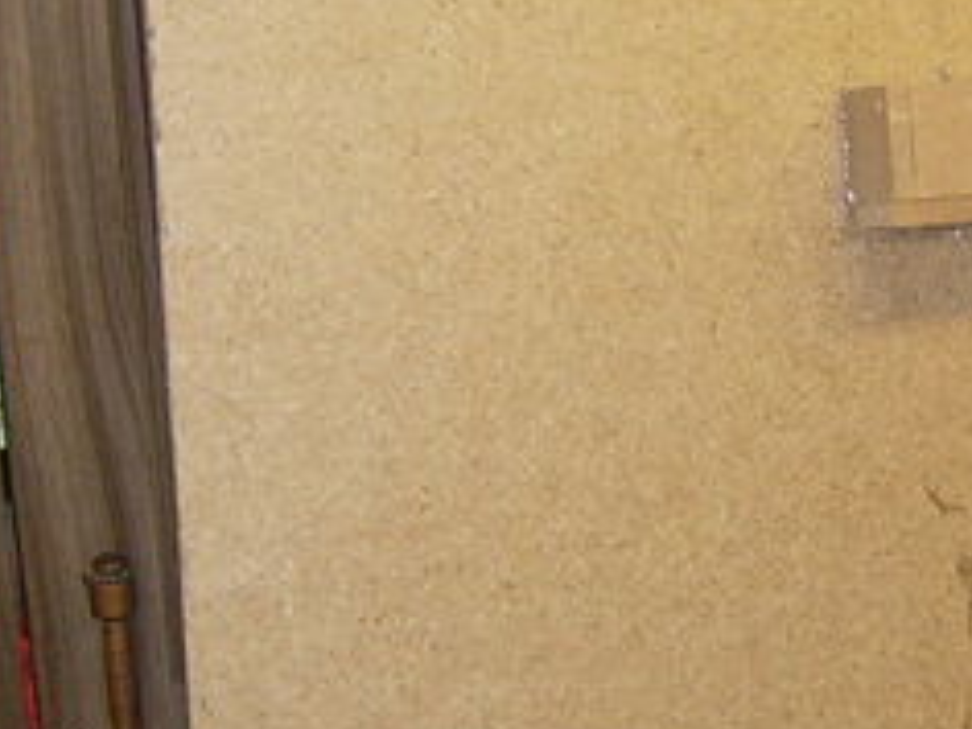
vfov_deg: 15.6
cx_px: 951
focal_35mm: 95
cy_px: 321
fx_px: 2668
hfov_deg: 20.1
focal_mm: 5.95
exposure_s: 1/60
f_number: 2.8
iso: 100
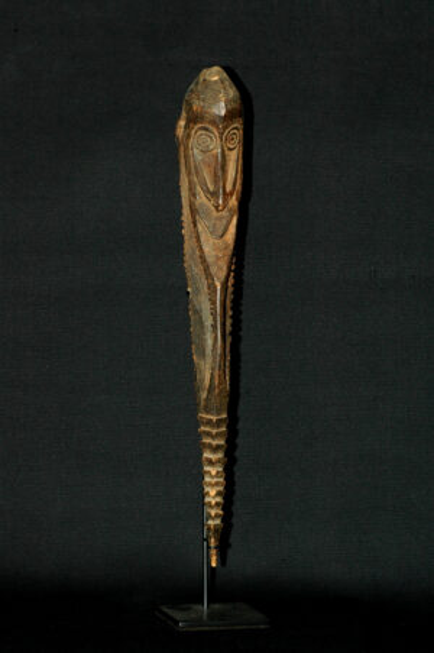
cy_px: 326
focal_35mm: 135
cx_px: 217
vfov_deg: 15.2
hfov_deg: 10.1
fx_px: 2445
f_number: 9
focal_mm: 90
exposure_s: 1/160
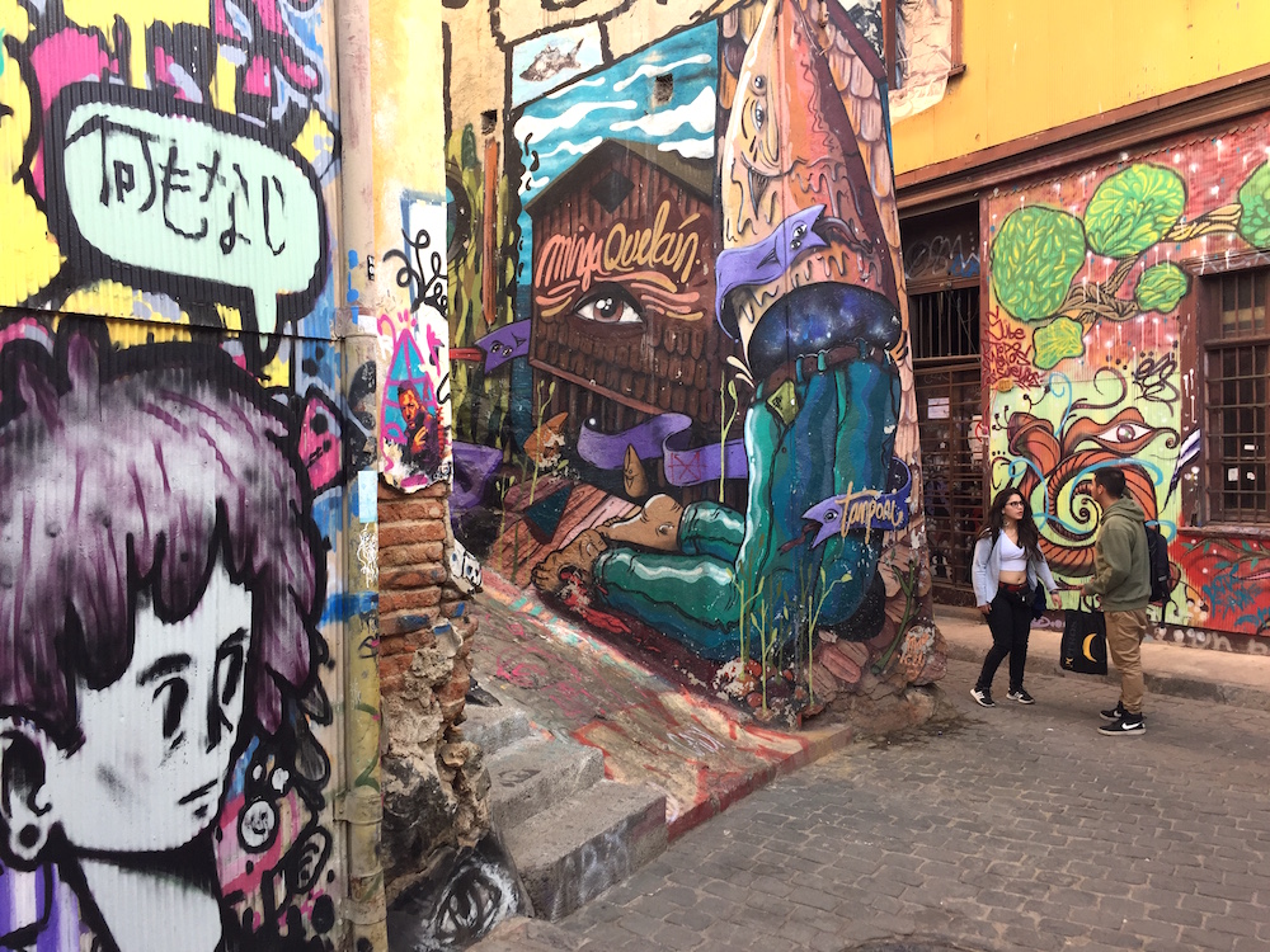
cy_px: 476
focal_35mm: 29
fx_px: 1064
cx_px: 635
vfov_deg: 48.2
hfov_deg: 61.7
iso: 50
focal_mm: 4.15
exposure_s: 1/100
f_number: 2.2
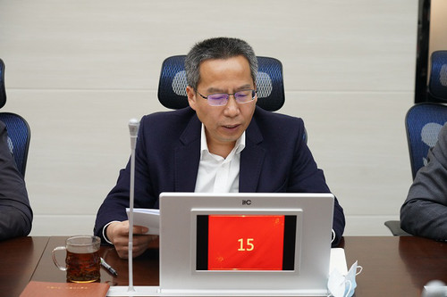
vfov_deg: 16.3
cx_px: 224
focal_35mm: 84
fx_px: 1043
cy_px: 148
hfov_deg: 24.2
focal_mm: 84
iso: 4000
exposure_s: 1/200
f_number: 5.6
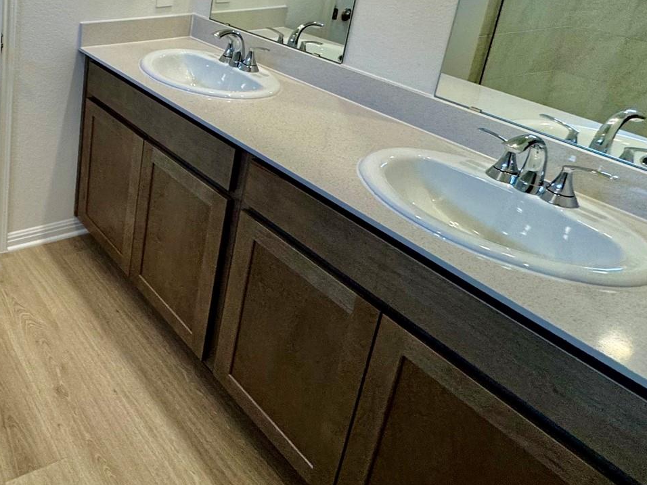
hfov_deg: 49.9
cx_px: 14
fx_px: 561
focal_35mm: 30
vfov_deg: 42.4
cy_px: 37
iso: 160
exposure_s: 1/120
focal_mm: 2.22
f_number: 2.2
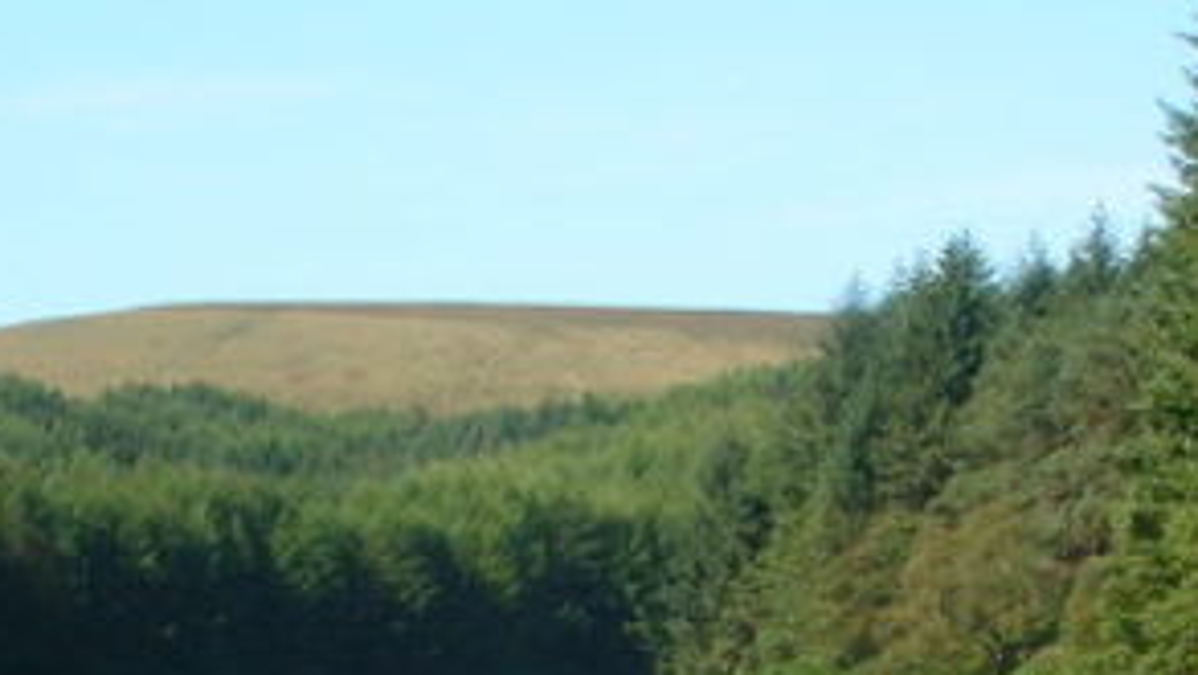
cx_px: 634
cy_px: 773
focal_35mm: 181
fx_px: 5751
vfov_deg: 6.7
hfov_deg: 11.9
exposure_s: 1/120
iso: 50
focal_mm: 11
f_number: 6.4
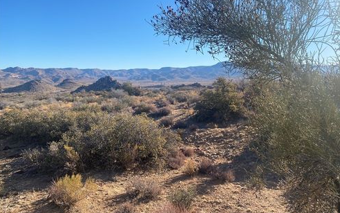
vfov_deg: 44.6
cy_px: 103
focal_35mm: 28
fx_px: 260
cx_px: 170
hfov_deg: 66.4
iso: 32
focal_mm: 4.25
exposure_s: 1/2028
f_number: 1.8
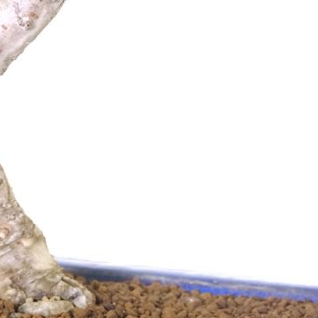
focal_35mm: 327
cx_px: -37
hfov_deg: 5.3
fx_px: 3399
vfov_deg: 5.3
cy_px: -83
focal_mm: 74.1
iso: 1600
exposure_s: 1/30
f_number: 8
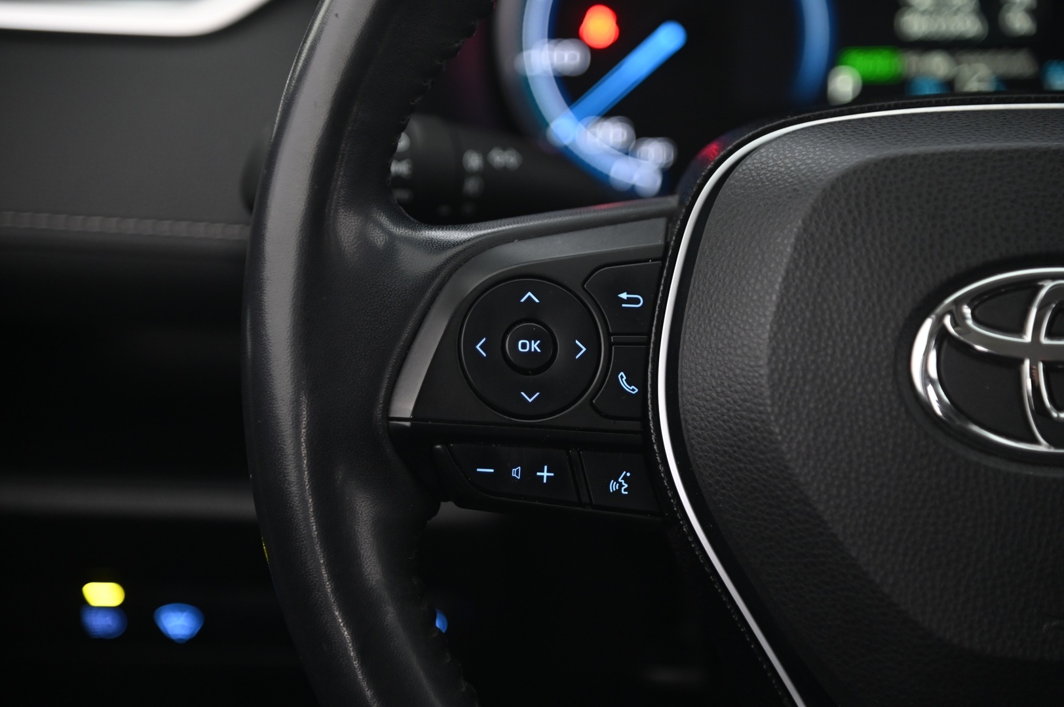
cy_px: 354
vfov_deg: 11.4
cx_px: 532
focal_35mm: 120
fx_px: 3544
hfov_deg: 17.1
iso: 2000
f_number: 4
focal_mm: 120
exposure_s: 1/15
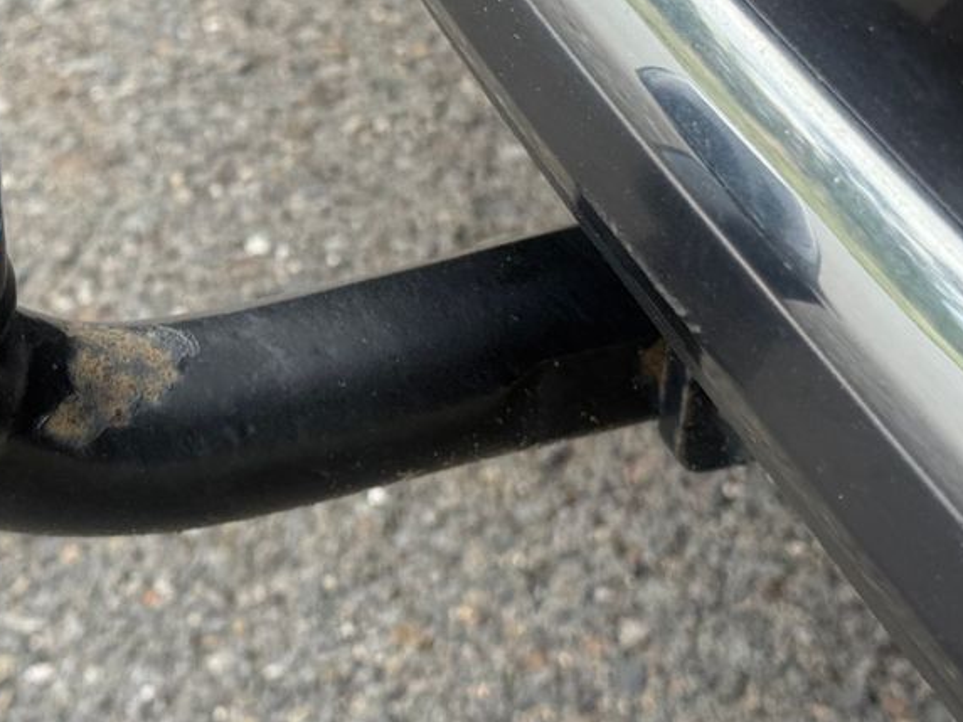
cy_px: 241
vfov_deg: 17.1
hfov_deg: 22.6
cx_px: 271
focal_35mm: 86
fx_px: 2392
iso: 80
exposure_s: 1/250
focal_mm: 6.76
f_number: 1.78
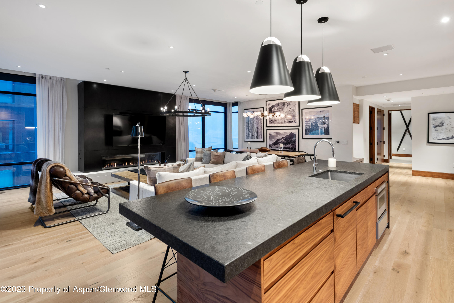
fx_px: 214
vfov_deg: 70.5
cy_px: 152
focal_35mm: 17
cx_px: 227
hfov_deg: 93.3
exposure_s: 1/1.25
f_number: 7.1
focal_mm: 17
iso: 640
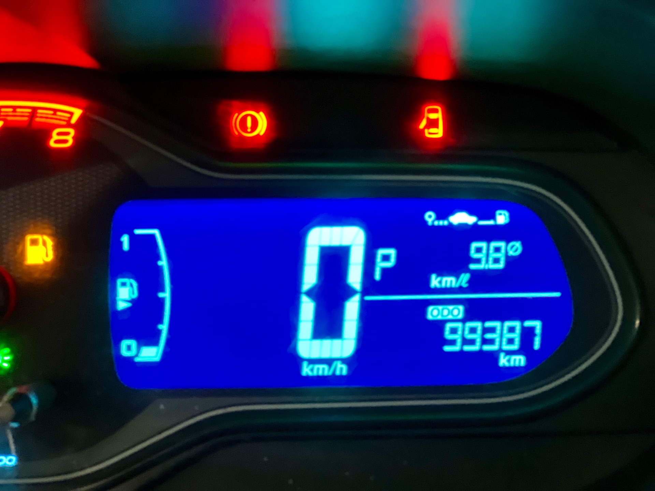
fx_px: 1457
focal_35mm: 77
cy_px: 246
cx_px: 328
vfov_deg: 19.1
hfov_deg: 25.3
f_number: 2.8
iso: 640
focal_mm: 9
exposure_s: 1/15
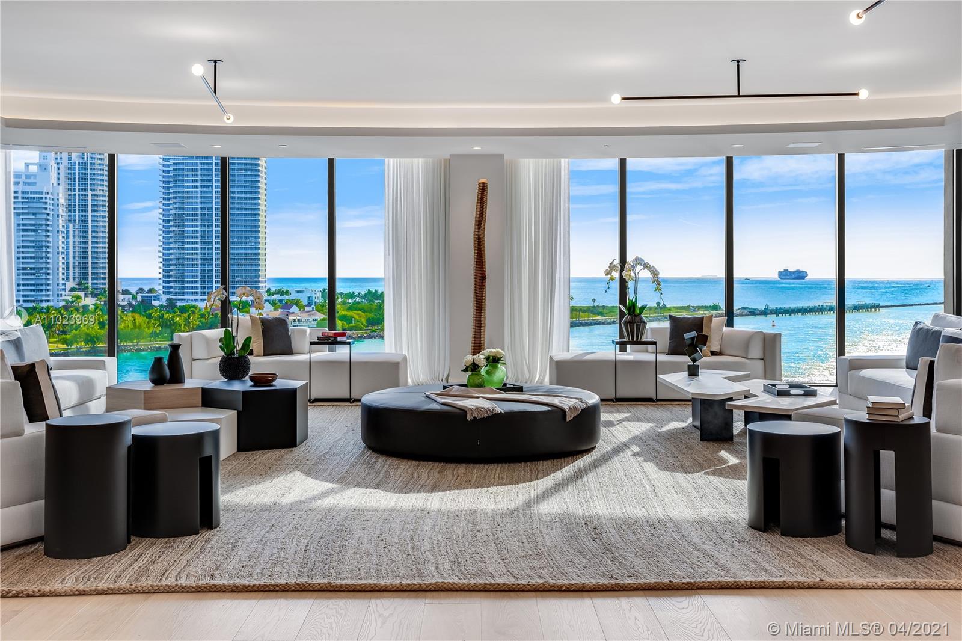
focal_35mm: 38
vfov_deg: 35.3
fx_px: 1007
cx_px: 481
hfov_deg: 51.1
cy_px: 320
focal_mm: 37.7
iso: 200
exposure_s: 1/50
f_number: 8
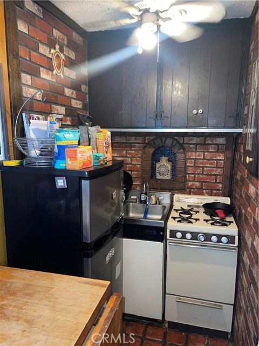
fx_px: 259
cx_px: 130
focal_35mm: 26
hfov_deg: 53.1
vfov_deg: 67.3
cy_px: 173
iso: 80
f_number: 1.6
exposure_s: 1/15
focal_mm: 5.1
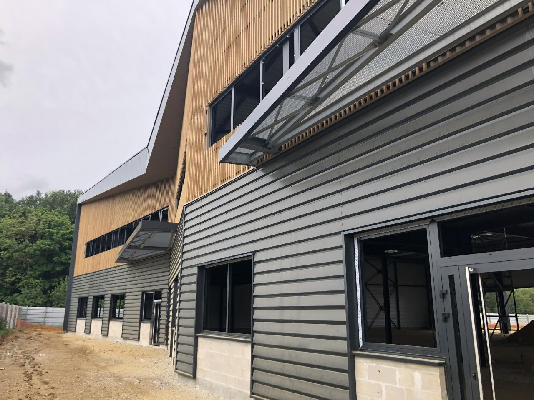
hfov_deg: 63.4
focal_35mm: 28
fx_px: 432
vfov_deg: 49.7
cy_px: 200
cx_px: 267
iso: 20
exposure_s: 1/716
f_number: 1.8
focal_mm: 3.99
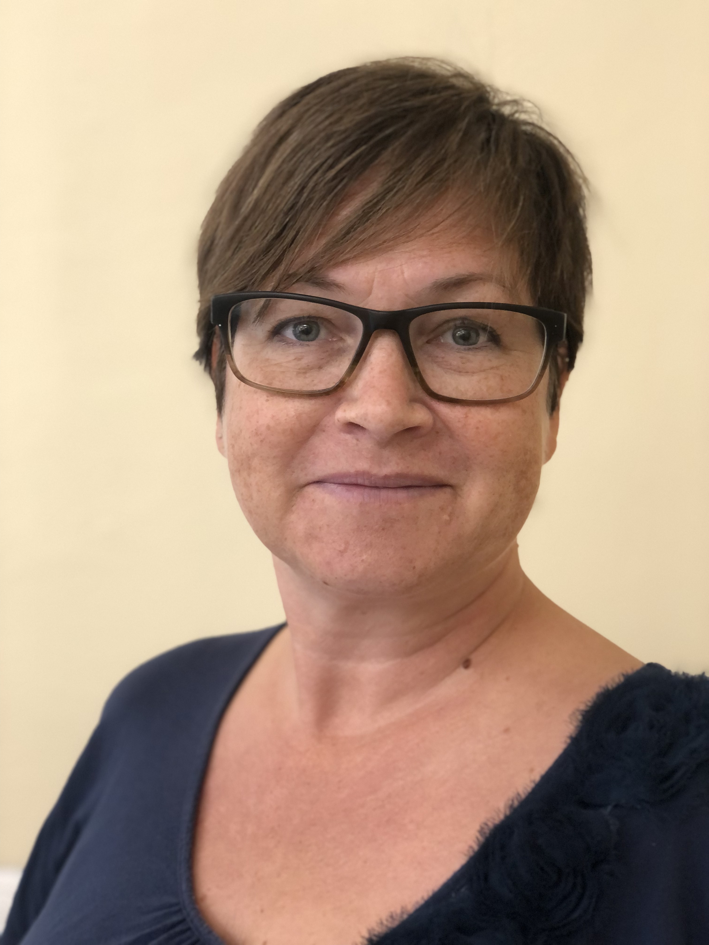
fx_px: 1420
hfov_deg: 28.0
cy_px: 472
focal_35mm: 52
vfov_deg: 36.8
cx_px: 354
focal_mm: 6
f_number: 2.4
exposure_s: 1/25
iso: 125
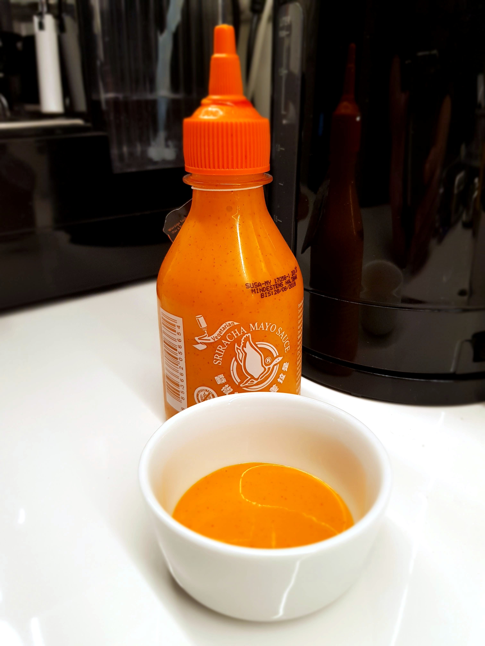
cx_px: 242
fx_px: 486
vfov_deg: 67.3
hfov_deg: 53.1
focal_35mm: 26
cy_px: 323
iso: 64
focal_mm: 4.2
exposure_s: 1/50
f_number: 1.7
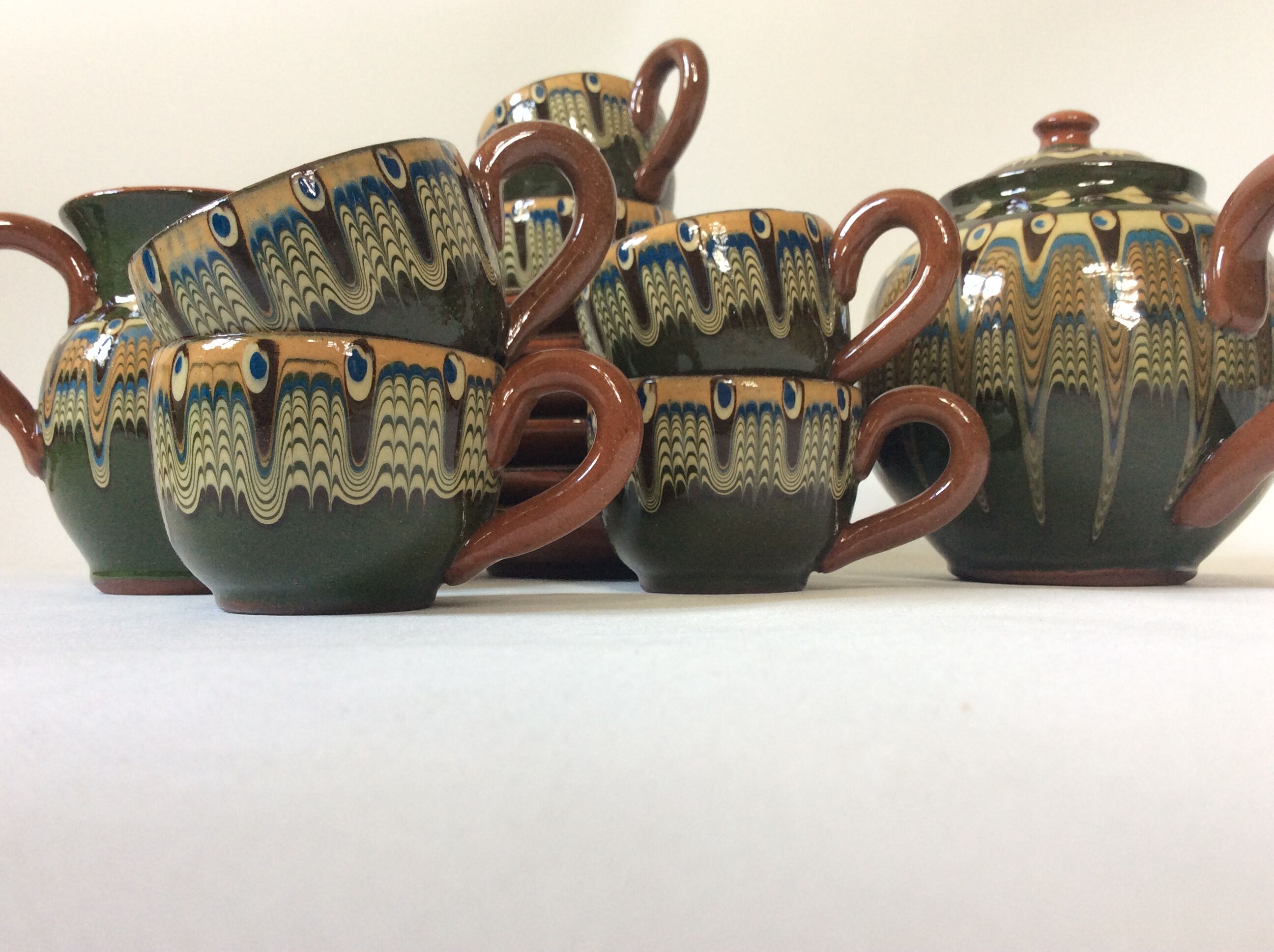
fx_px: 1176
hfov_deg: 56.9
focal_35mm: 32
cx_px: 637
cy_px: 476
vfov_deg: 44.1
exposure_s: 1/25
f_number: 2.4
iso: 50
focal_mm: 3.3
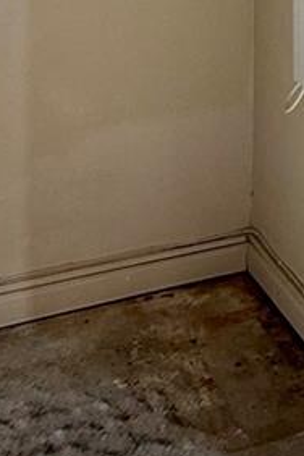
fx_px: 785
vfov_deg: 30.6
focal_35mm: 62
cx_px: 451
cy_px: 26
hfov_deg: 19.3
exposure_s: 1/100
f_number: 2.2
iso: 40
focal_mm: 2.22
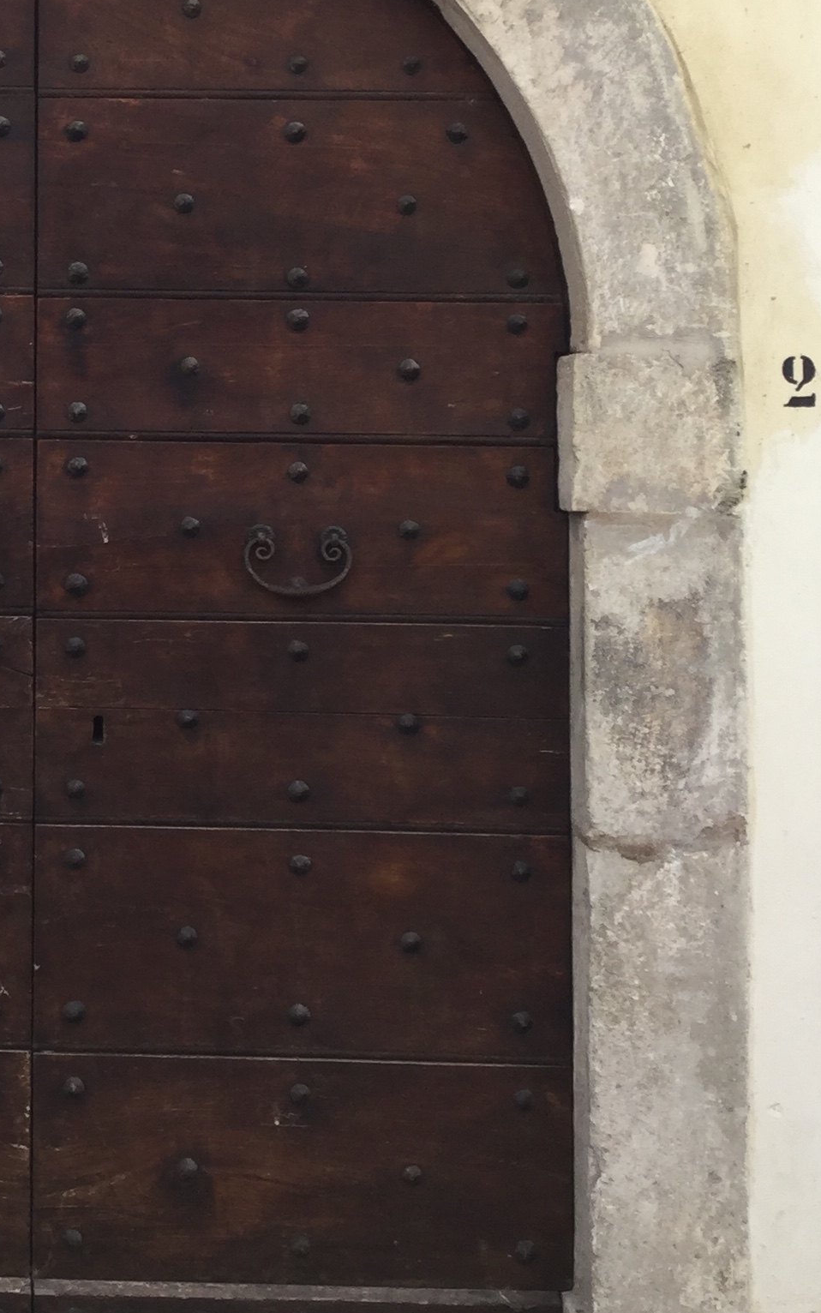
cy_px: 393
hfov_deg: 18.3
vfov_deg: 29.1
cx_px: 54
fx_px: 2505
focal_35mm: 70
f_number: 2.4
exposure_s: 1/136
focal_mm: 3.3
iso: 25
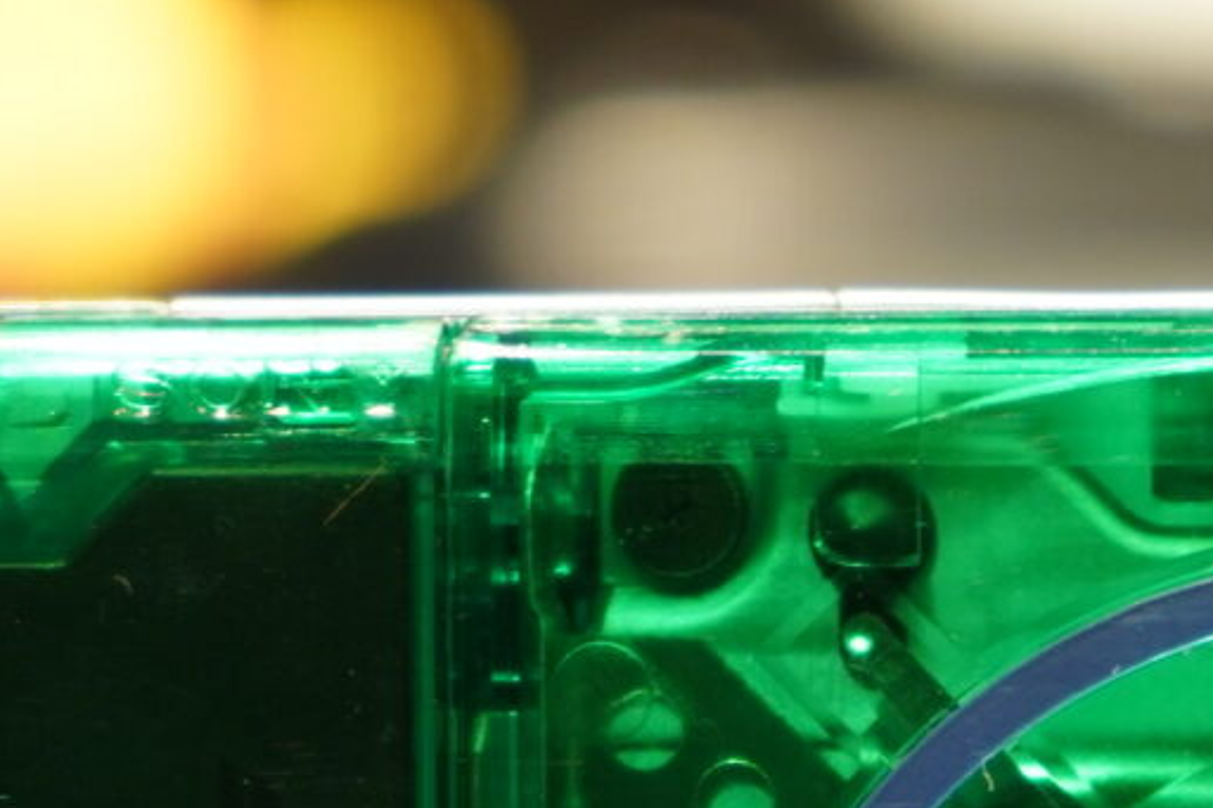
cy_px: 1205
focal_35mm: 350
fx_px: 11789
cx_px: 1362
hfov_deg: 5.9
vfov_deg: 3.9
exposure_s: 1/15
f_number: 5.6
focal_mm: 70
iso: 640
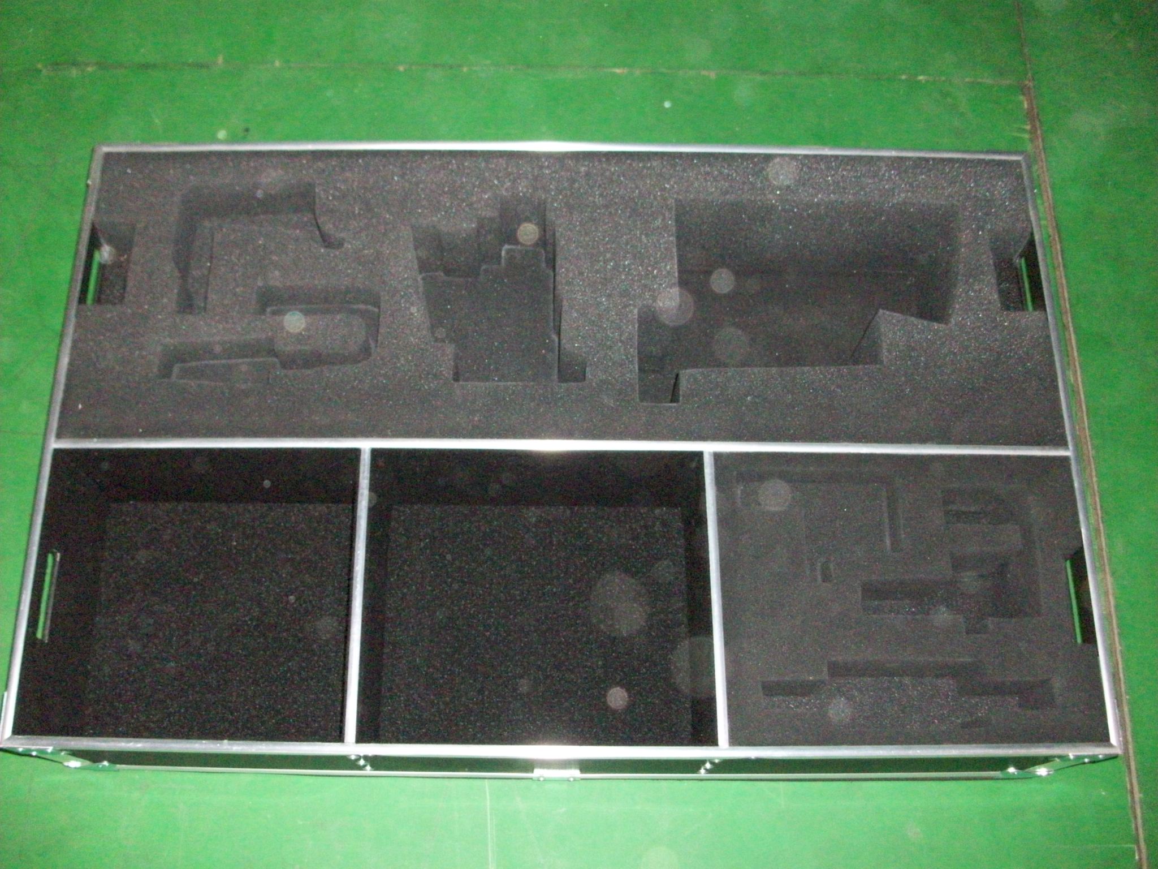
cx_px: 579
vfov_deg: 41.8
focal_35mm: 34
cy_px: 434
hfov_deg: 54.0
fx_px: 1137
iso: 320
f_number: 2.8
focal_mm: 5.7
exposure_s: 1/60
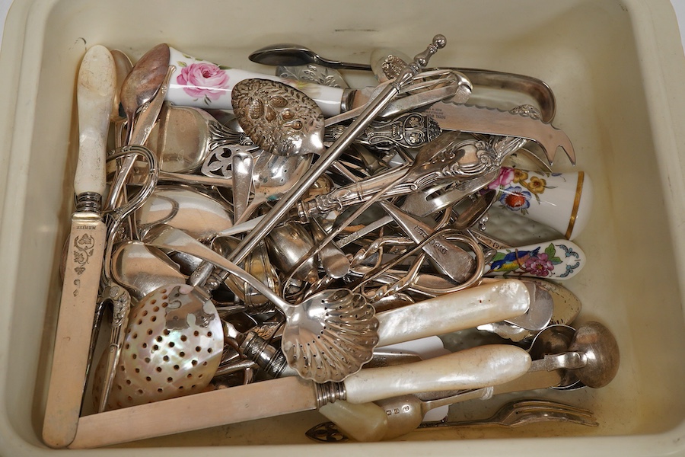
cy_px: 228
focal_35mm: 45
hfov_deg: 43.6
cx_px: 342
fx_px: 856
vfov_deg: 29.9
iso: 1250
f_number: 10
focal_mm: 30
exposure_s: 1/125
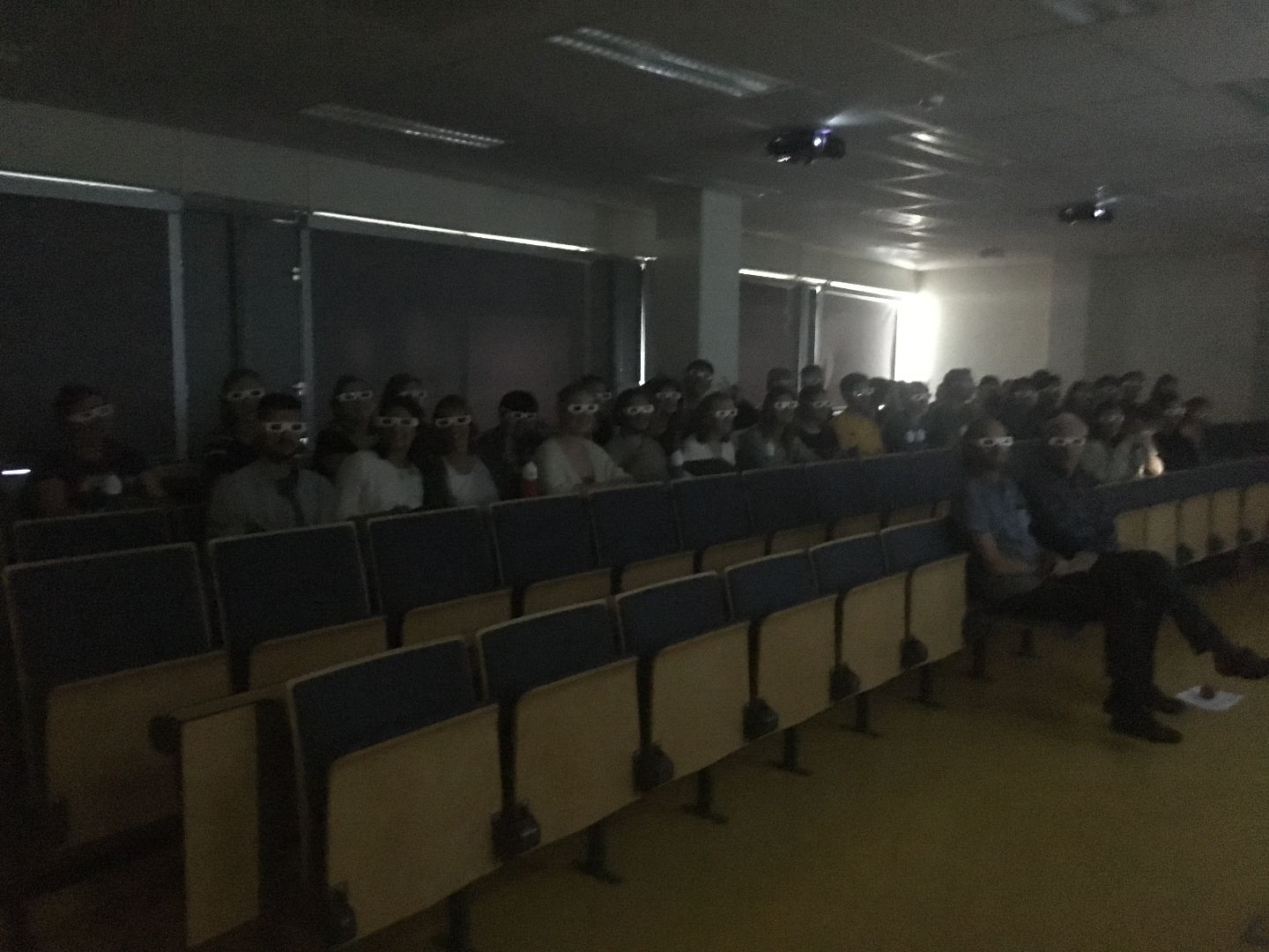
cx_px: 634
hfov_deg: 61.7
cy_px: 476
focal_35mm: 29
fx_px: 1063
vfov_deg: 48.2
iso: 2000
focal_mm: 4.15
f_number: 2.2
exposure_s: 1/17
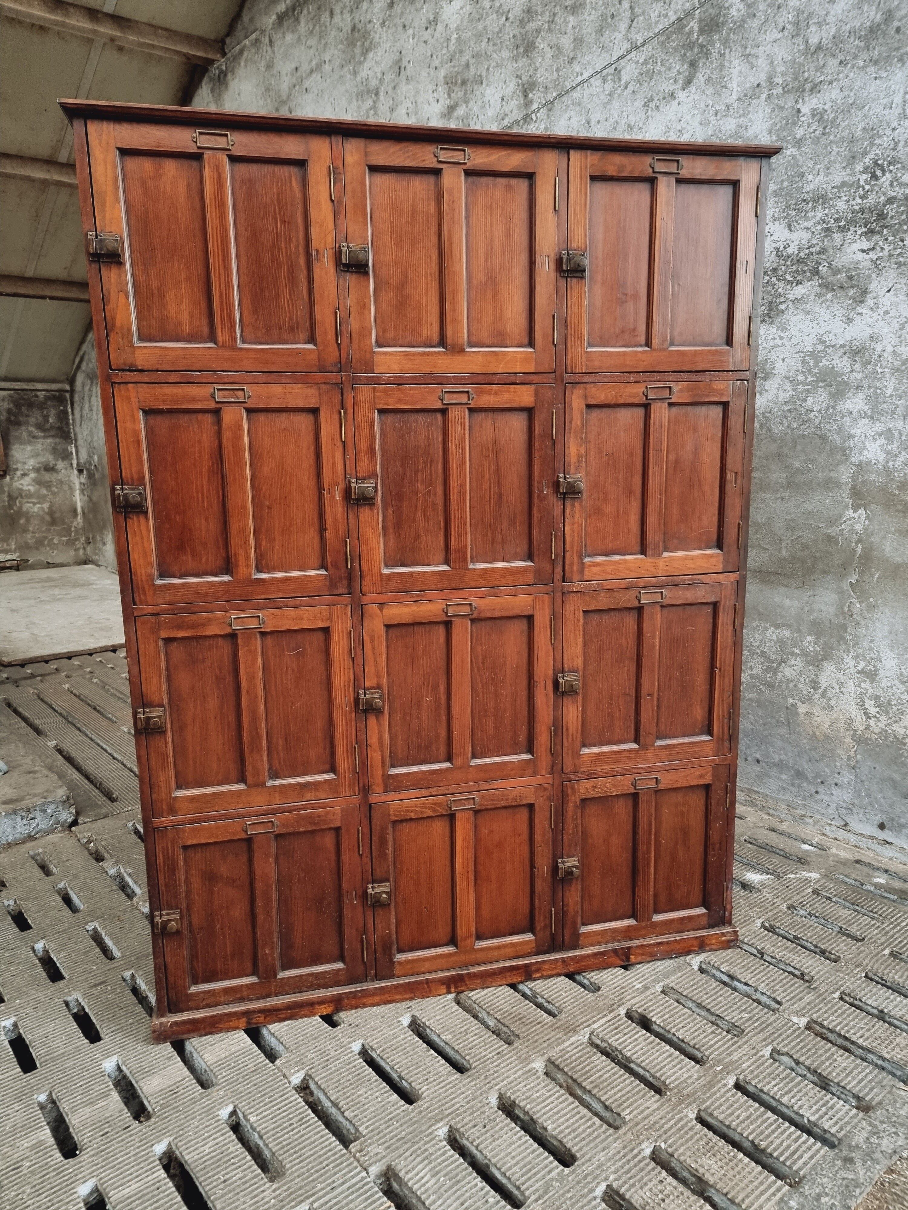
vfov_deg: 71.6
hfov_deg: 56.8
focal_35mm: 24
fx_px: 839
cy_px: 605
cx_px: 454
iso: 500
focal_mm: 6.7
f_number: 1.8
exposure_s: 1/33
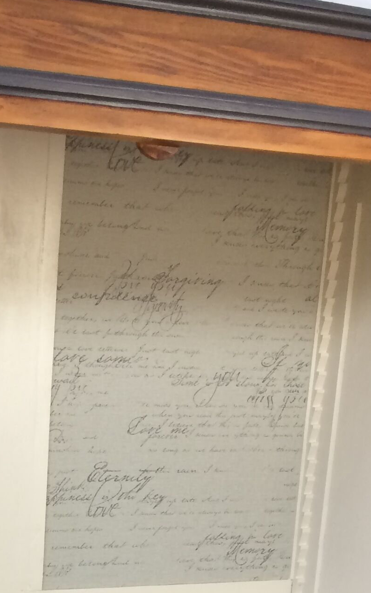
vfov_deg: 23.7
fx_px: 1278
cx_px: -8
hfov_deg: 16.2
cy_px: 720
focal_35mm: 79
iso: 40
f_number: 2.2
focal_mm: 4.15
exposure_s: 1/33
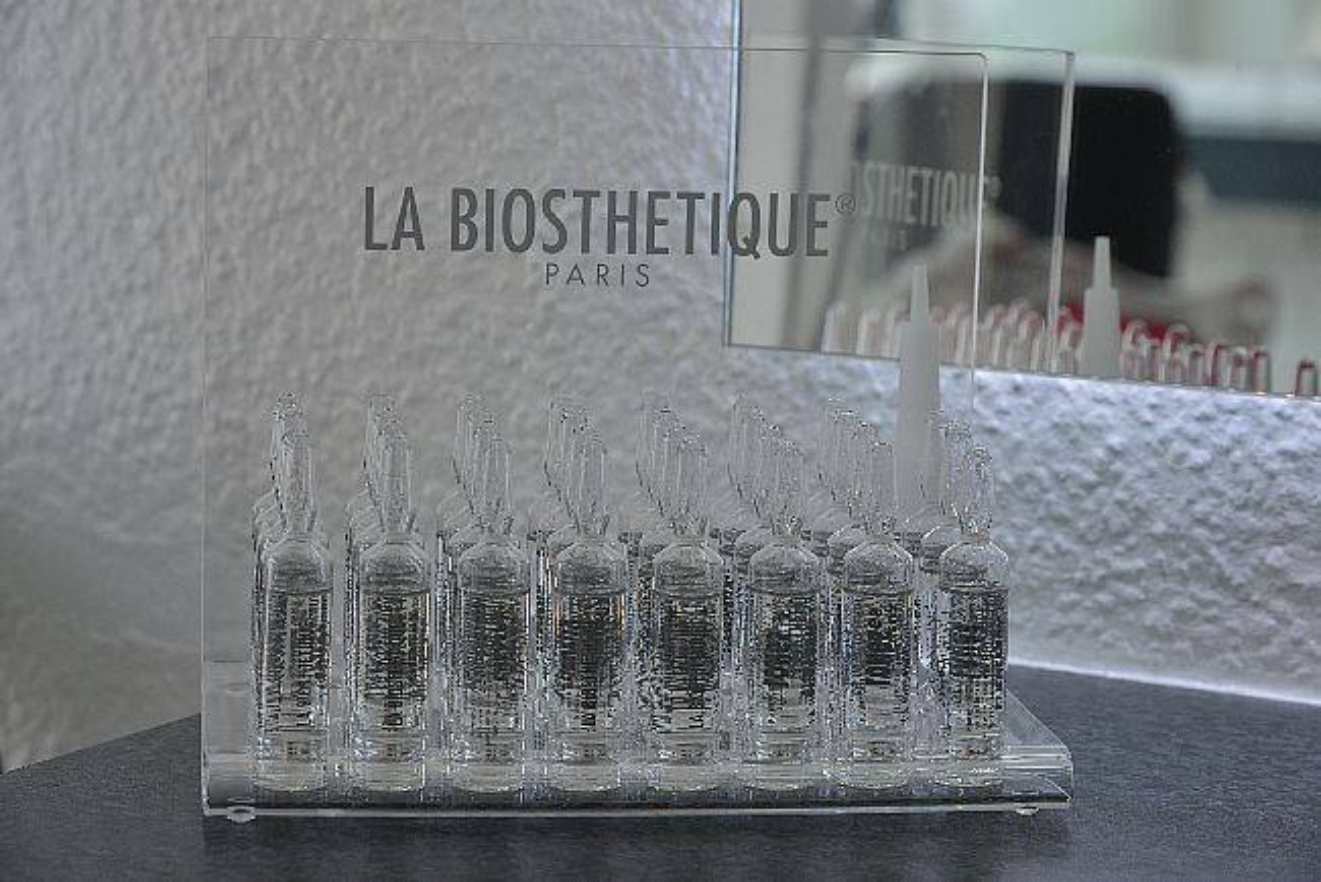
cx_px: 660
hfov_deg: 19.4
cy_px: 441
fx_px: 3854
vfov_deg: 13.1
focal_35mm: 105
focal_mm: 105
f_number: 9
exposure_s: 1/125
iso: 500
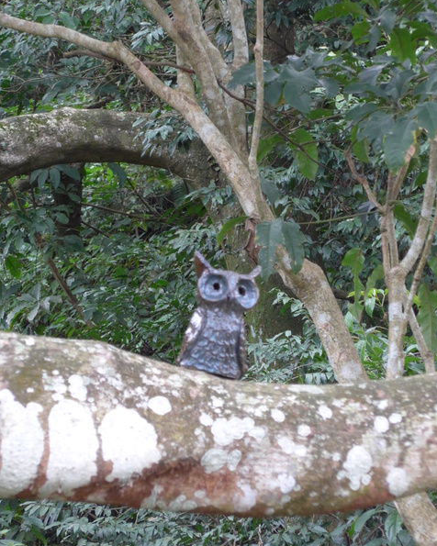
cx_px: 219
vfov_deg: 9.2
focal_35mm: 210
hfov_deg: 7.4
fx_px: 3395
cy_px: 261
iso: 400
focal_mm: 42.8
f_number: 5.9
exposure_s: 1/40
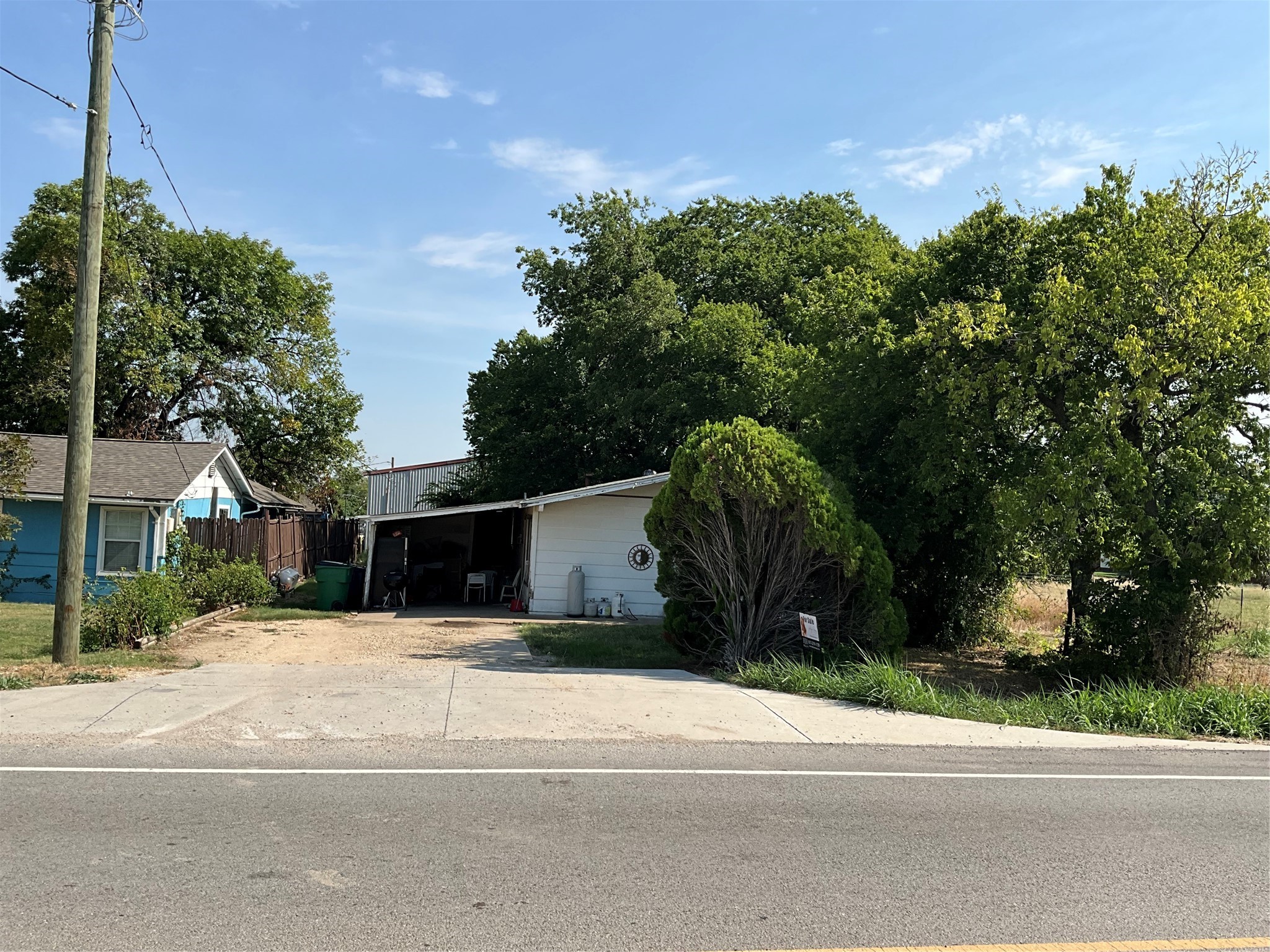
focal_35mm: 29
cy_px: 476
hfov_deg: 61.7
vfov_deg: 48.2
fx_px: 1064
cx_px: 635
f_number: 1.8
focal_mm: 3
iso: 25
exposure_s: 1/2058
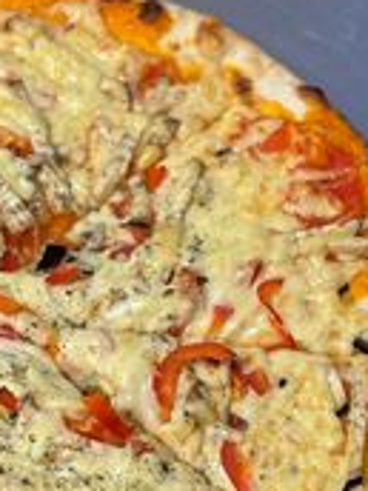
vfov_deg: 15.1
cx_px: -14
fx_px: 1829
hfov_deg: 11.4
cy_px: 434
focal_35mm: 129
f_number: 1.6
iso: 64
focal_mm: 5.96
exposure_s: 1/50
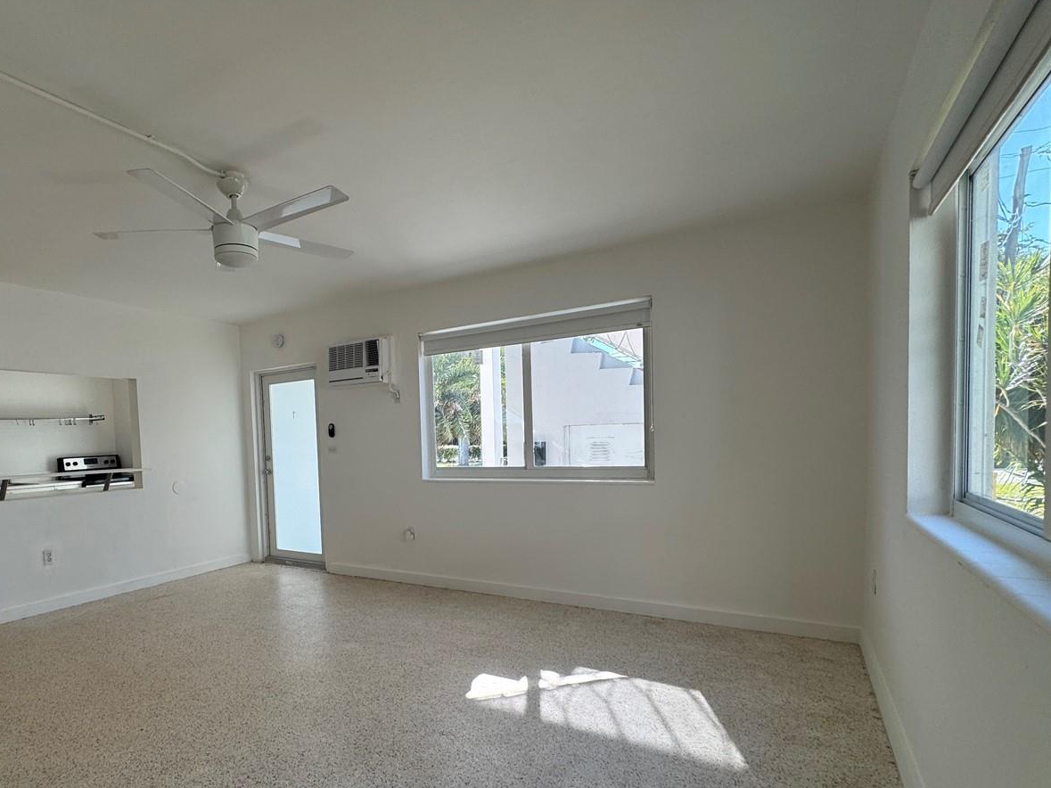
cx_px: 393
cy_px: 469
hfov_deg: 83.0
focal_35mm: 19
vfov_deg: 68.1
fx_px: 577
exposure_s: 1/243
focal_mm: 2.22
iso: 40
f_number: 2.2
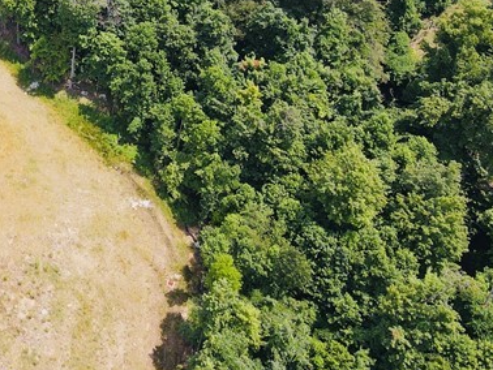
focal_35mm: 65
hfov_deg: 27.0
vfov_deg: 21.0
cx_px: -68
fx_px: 926
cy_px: -77
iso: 100
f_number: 2.8
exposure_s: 1/20
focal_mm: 4.5
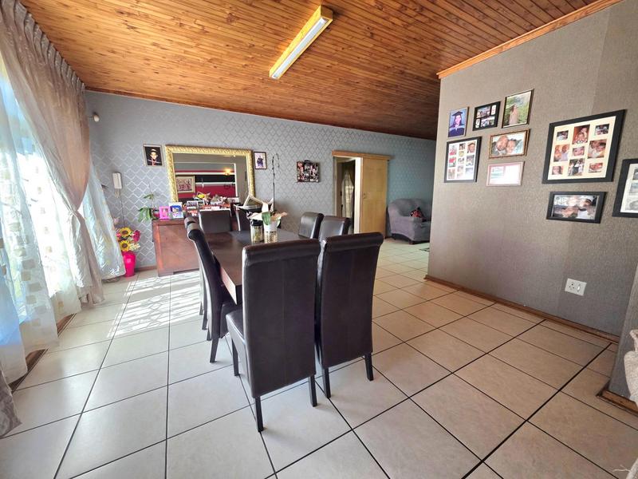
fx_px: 240
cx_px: 319
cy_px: 240
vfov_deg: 89.9
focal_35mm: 13
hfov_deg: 106.2
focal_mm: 2.2
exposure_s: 1/370
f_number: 1.9
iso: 250
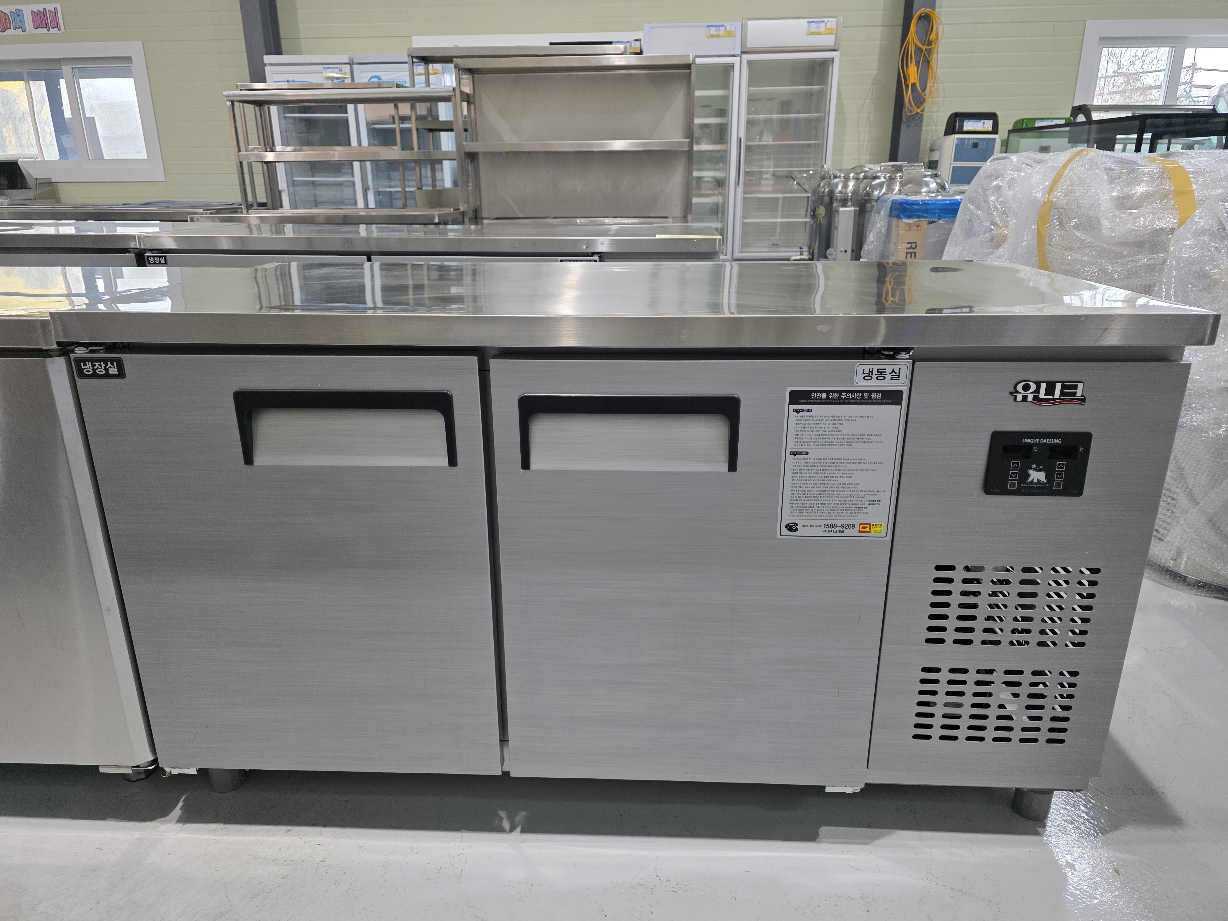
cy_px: 460
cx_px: 614
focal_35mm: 23
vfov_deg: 58.9
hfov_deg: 73.9
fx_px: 816
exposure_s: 1/120
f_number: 1.7
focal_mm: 6.3
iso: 250
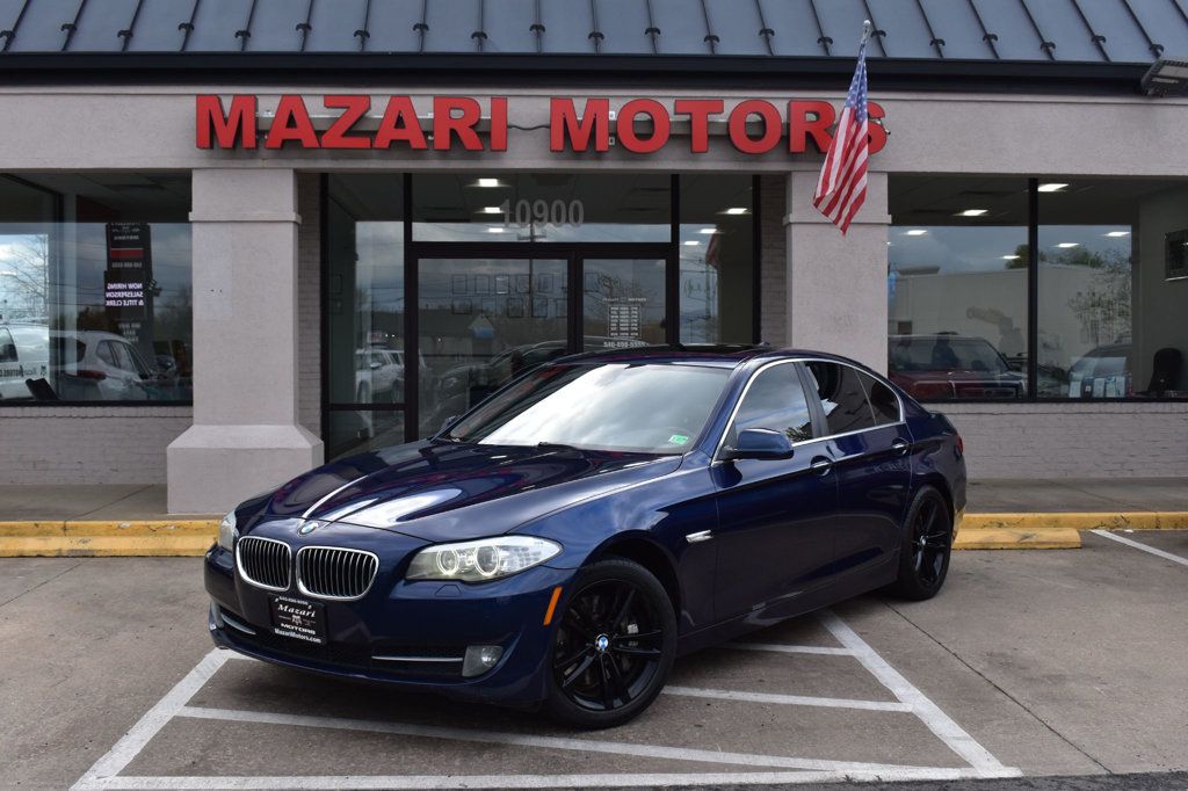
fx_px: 1287
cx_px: 594
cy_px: 396
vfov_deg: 34.2
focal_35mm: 39
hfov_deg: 49.6
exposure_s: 1/200
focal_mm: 26
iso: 400
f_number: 10
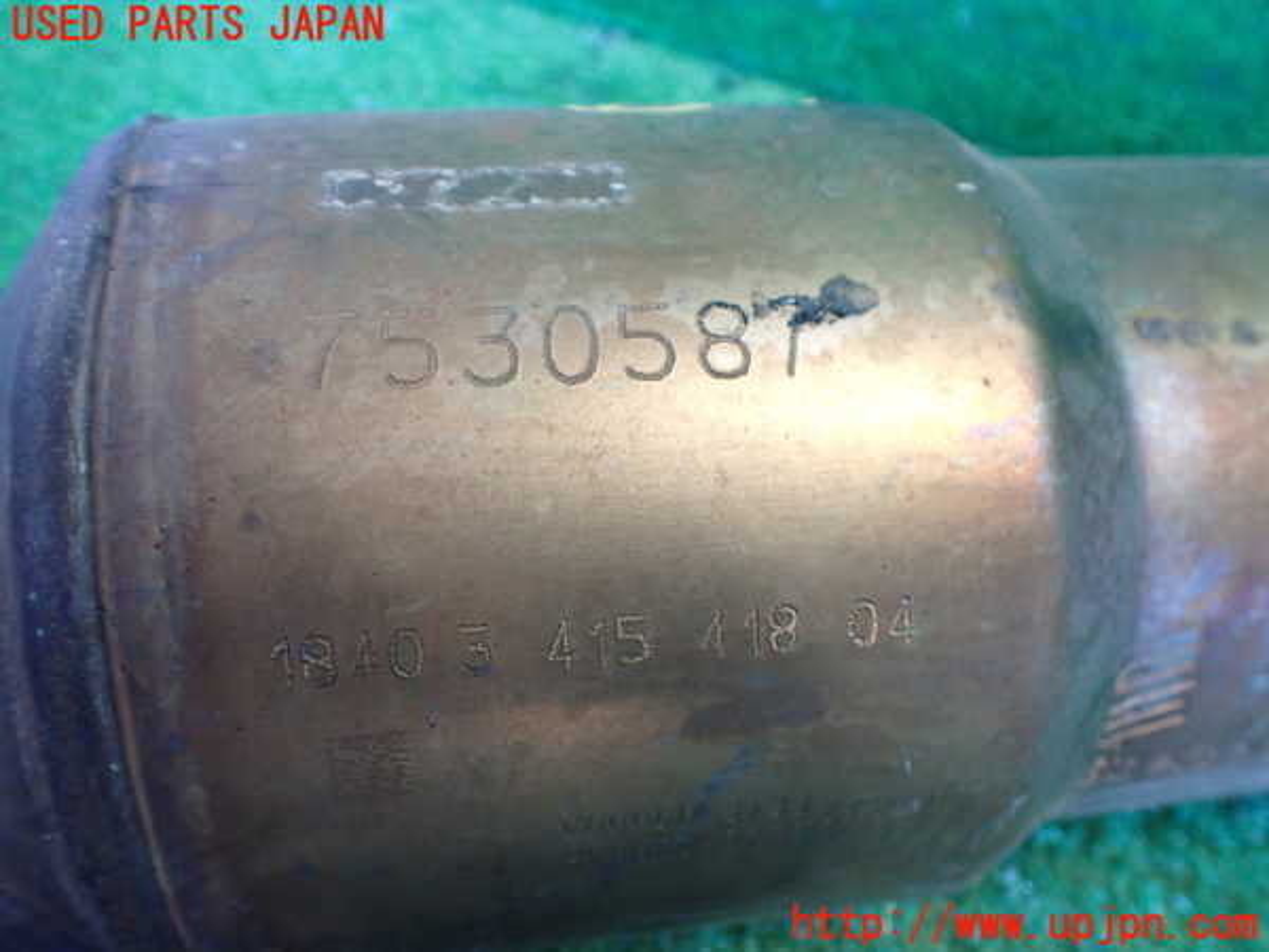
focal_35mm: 30
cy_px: 476
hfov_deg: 60.0
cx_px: 634
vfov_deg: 46.8
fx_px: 1100
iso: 800
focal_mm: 5.4
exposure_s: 1/50
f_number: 2.3
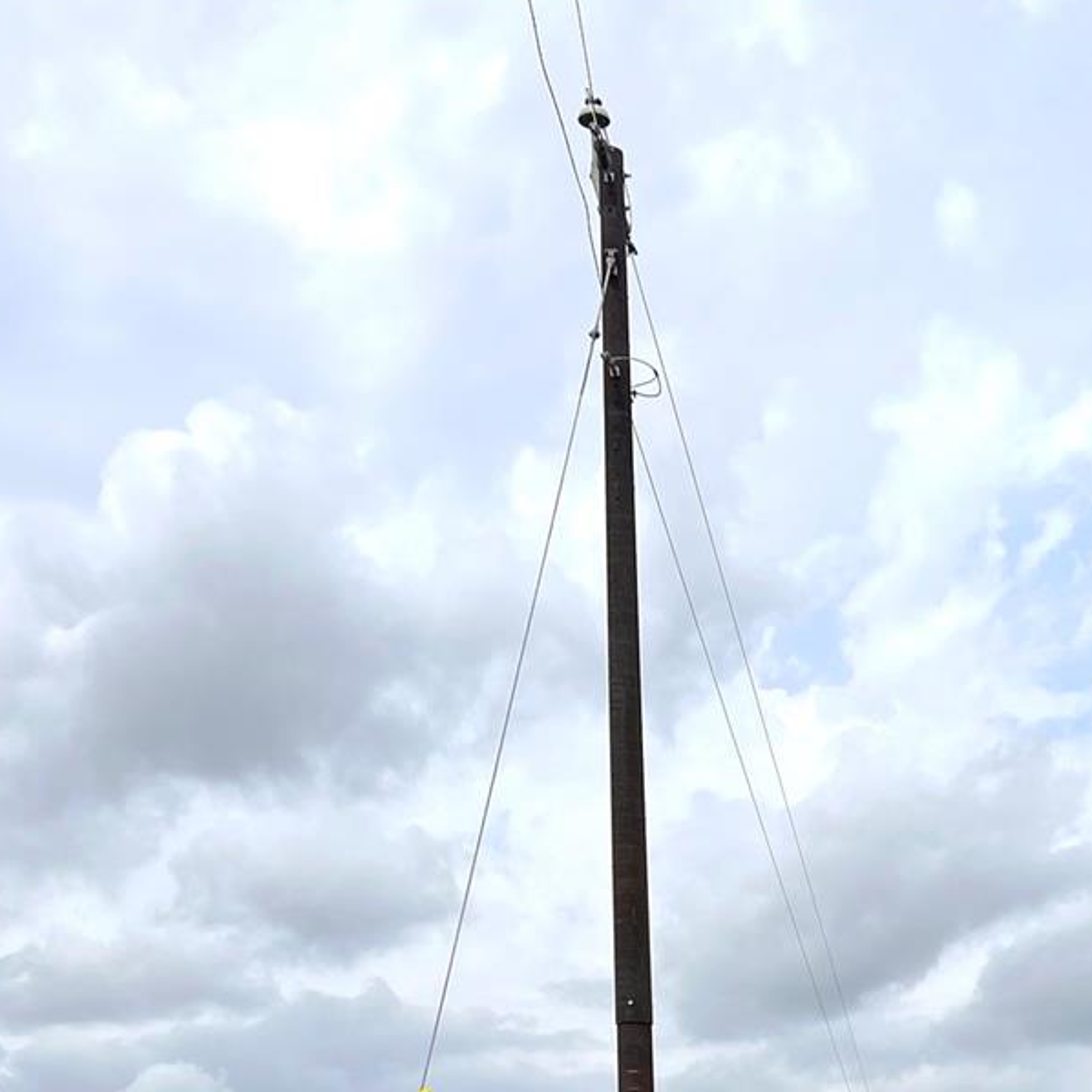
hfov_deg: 28.2
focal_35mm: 59
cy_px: 1386
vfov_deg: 25.4
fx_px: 2106
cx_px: 944
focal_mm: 5.7
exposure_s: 1/8000
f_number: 1.5
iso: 50
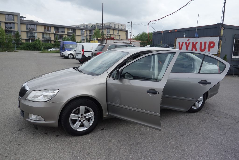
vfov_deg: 46.4
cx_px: 120
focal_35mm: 28
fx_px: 186
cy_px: 80
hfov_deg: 65.5
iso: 125
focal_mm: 10.4
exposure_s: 1/640
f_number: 4
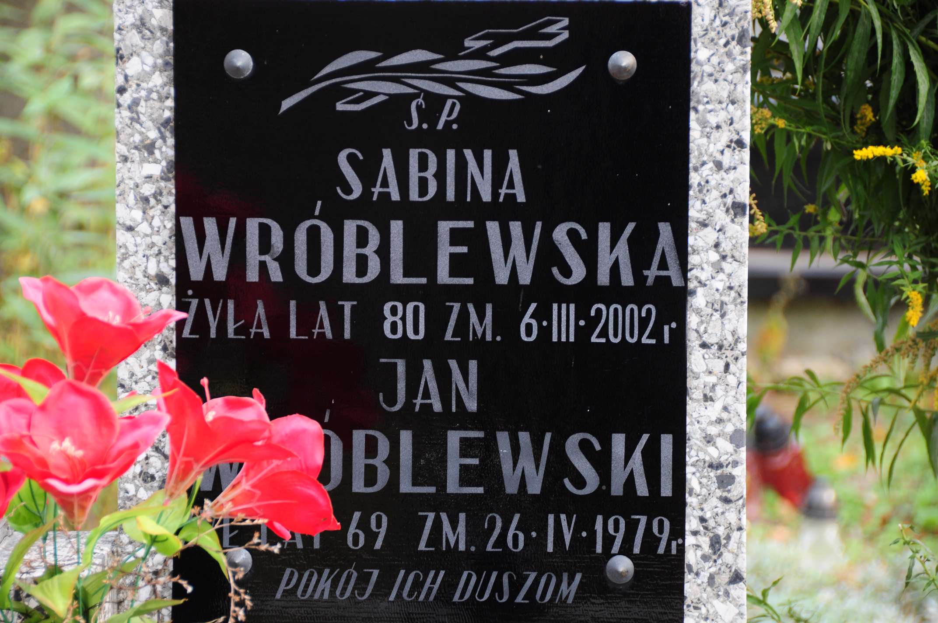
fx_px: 5270
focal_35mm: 202
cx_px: 469
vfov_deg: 6.8
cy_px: 312
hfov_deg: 10.2
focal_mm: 135
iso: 250
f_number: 5.6
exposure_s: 1/125
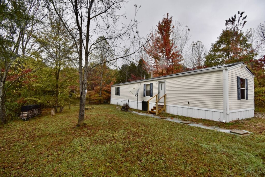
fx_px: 110
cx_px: 132
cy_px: 88
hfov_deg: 100.4
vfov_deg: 77.3
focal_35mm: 15
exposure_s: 1/200
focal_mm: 10
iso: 100
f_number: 8
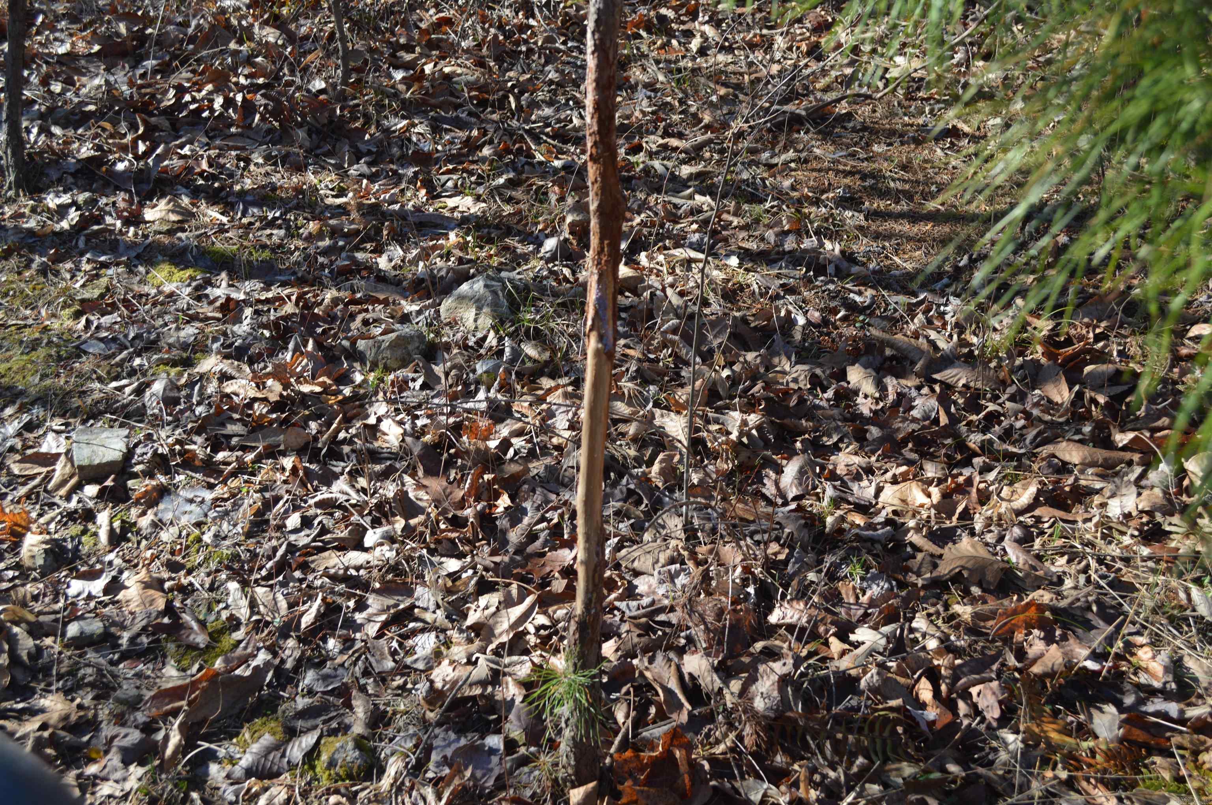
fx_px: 1413
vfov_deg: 31.8
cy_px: 402
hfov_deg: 46.4
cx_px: 606
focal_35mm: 42
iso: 100
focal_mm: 28
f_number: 5.6
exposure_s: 1/125
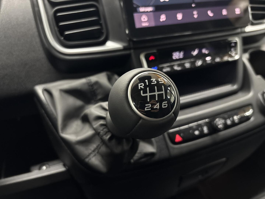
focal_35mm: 26
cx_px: 132
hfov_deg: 67.3
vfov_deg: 53.1
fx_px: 199
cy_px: 100
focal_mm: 5.96
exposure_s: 1/25
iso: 640
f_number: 1.6
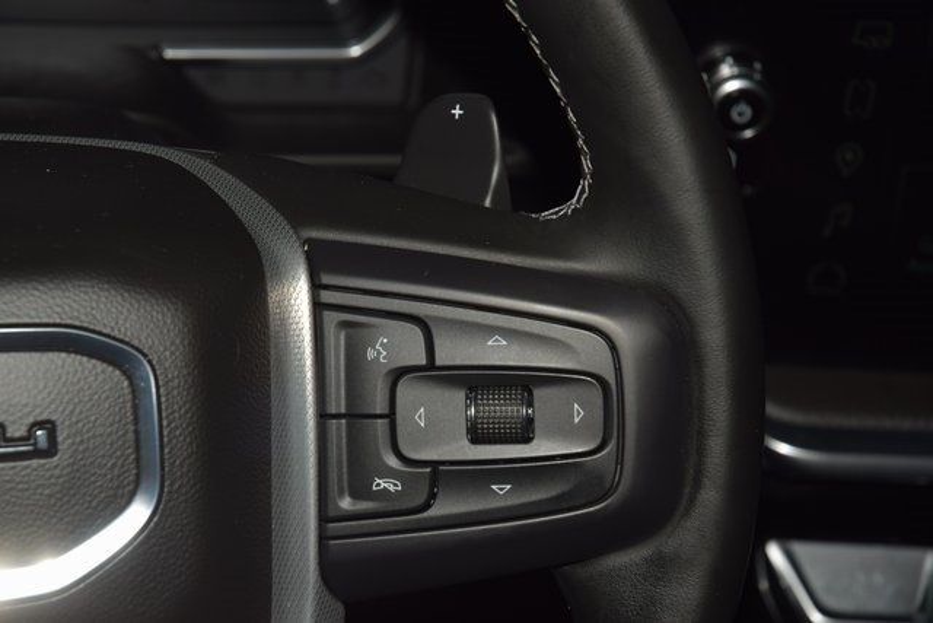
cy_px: 312
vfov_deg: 13.0
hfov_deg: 19.5
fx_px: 2722
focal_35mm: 105
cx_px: 466
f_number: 8
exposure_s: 1/125
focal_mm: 70
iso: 100
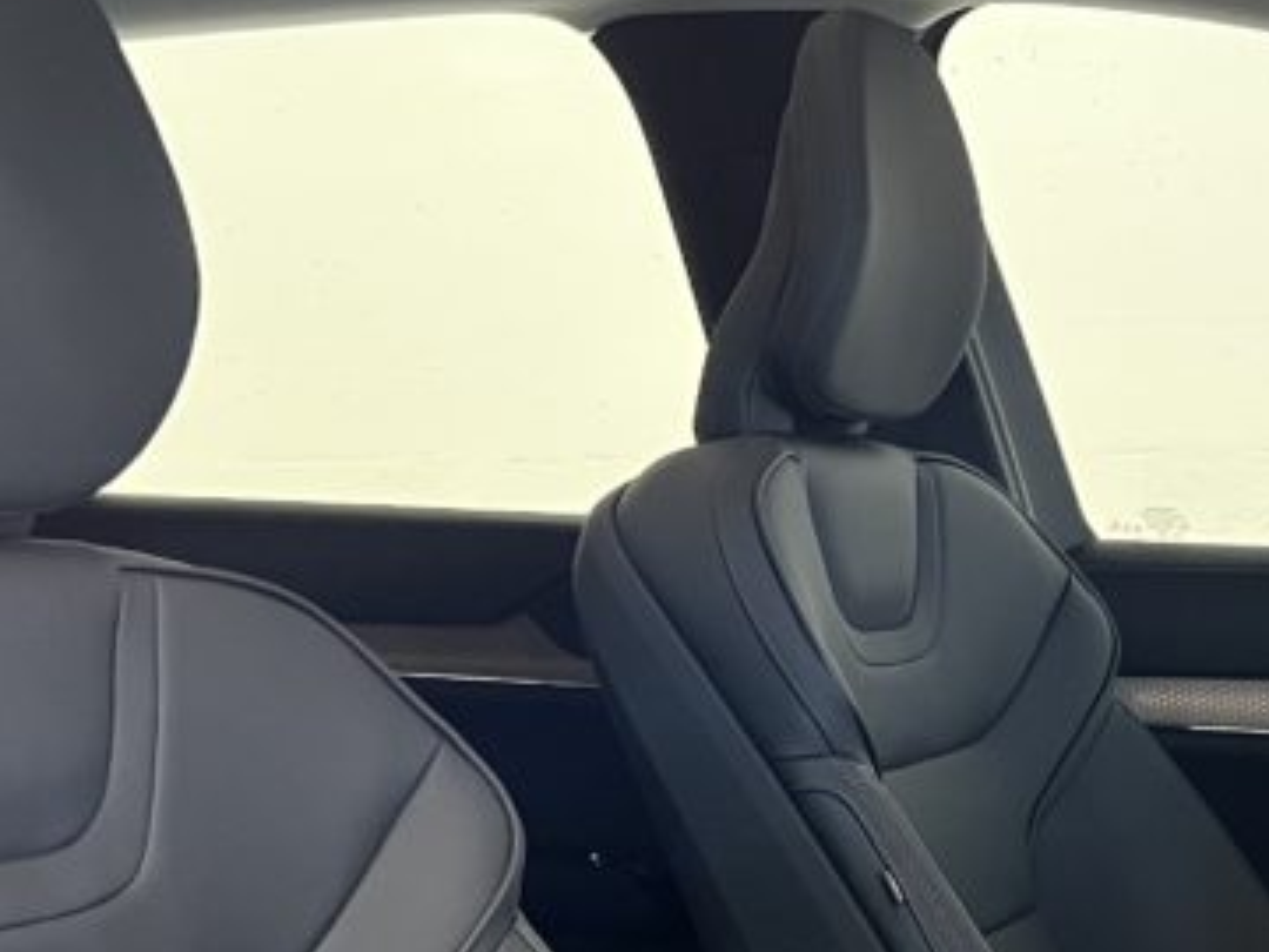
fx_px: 2713
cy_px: 903
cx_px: 839
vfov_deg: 19.4
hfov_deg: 26.2
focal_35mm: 74
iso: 320
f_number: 1.5
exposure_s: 1/50
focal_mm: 5.7
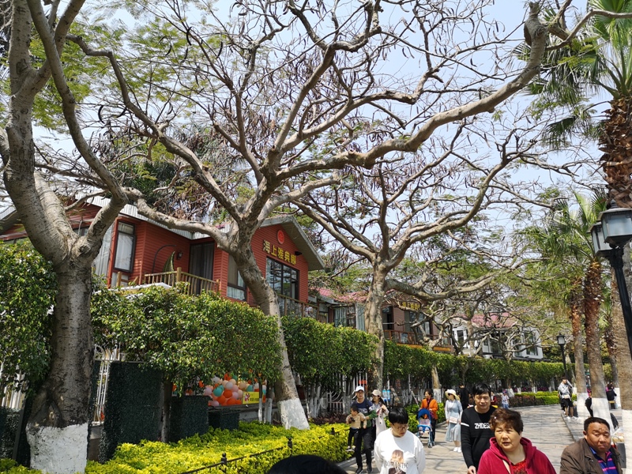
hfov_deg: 65.3
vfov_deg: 51.4
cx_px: 316
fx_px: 493
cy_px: 237
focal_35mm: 27
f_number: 1.8
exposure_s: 1/1046
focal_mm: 3.95
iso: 50
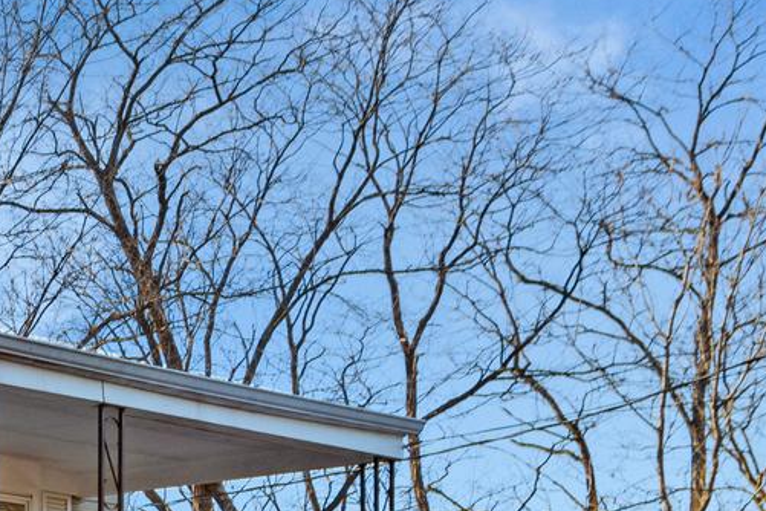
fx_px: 1958
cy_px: 679
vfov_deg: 14.2
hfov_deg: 17.2
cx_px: -697
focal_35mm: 92
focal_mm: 15
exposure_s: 1/350
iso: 100
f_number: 5.6
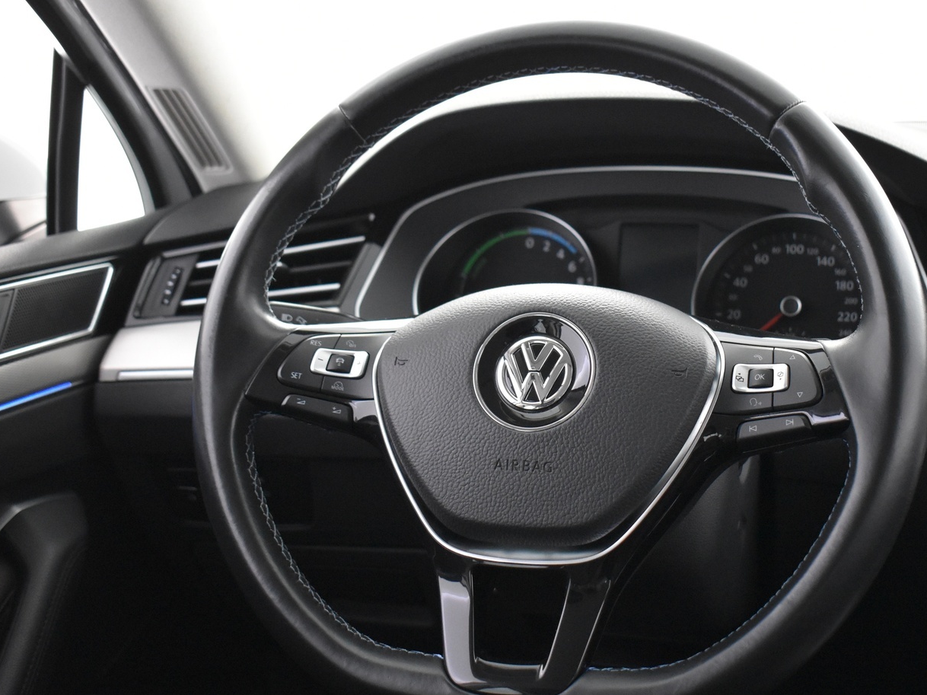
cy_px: 398
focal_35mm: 56
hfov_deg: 34.4
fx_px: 1490
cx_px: 557
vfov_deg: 26.2
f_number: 4.2
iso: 3200
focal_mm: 29
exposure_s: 1/20
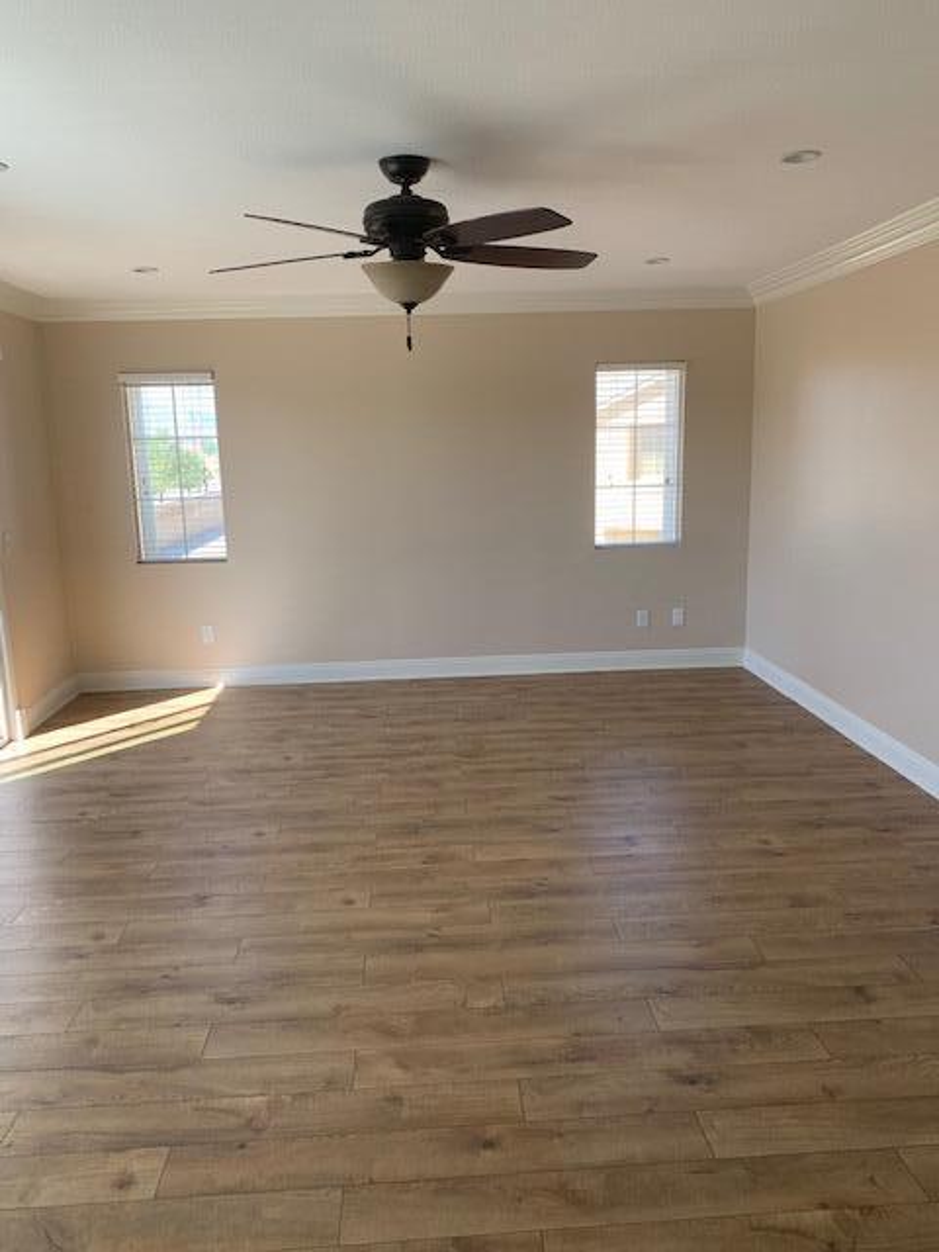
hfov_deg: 53.1
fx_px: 940
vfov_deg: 67.3
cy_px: 626
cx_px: 470
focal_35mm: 26
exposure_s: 1/122
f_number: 1.8
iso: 32
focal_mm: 4.25
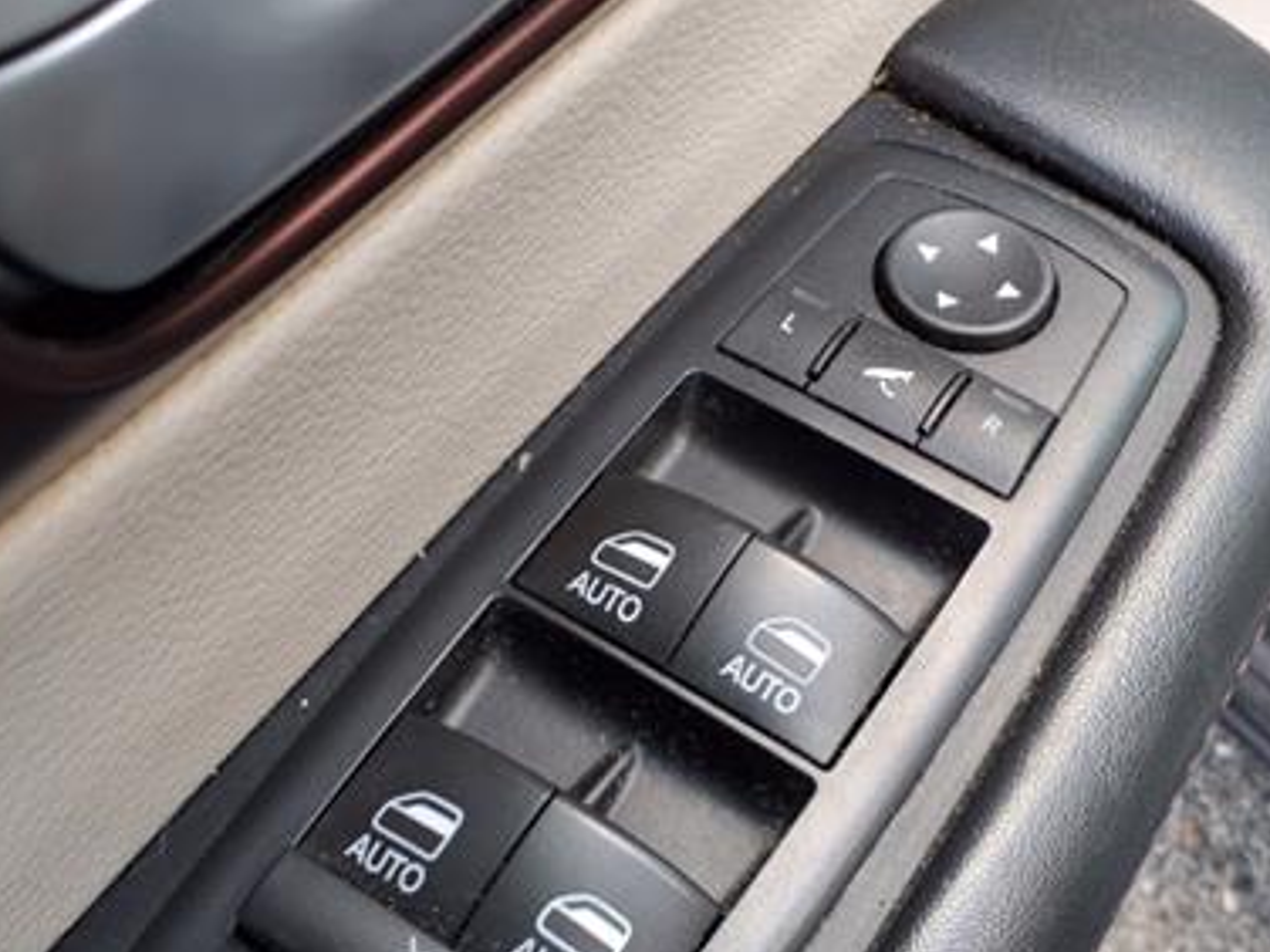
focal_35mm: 46
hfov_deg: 41.2
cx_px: 605
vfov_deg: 31.3
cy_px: 641
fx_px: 1688
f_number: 1.9
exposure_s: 1/120
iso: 50
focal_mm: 3.58
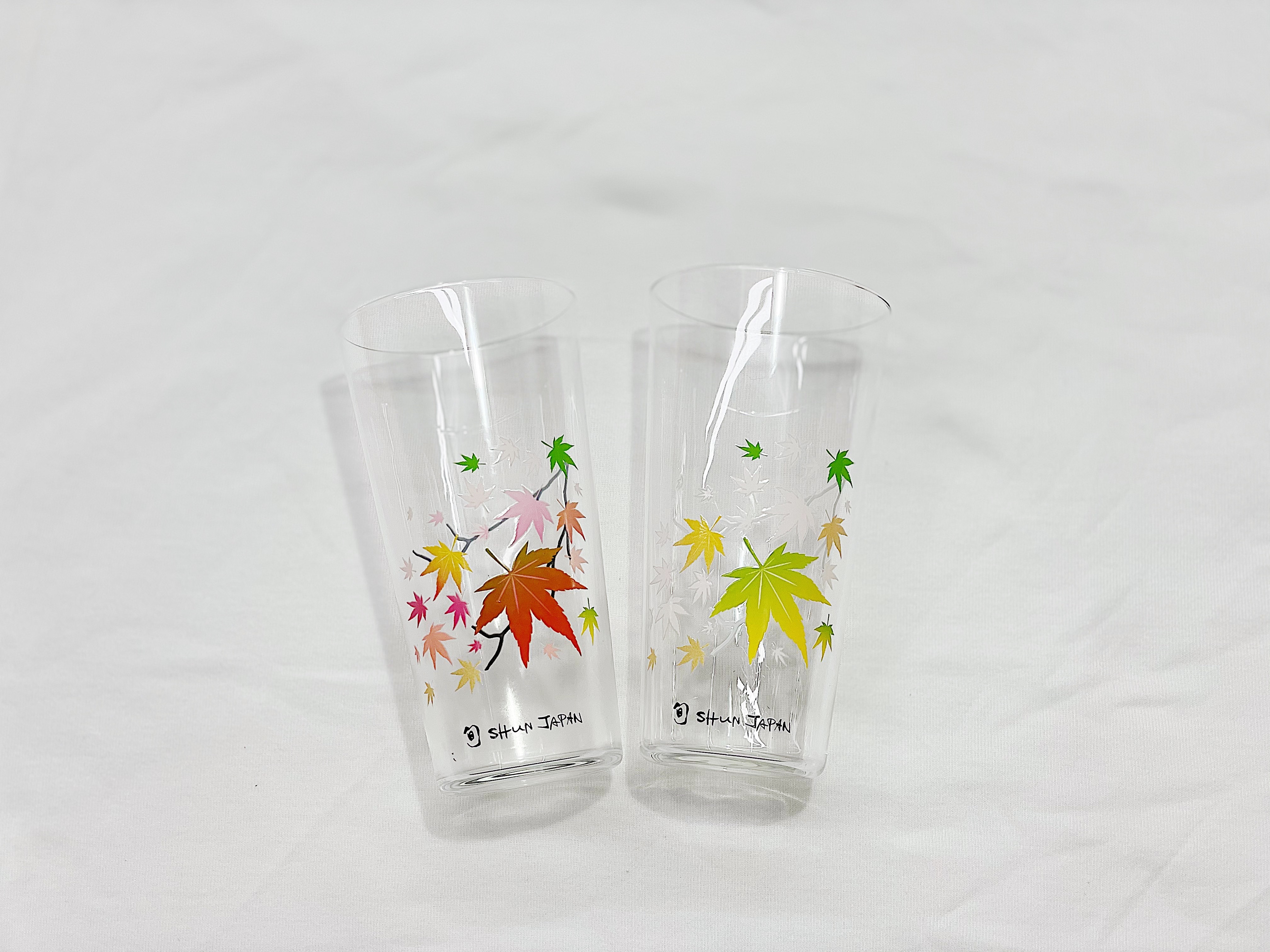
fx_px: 1908
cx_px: 635
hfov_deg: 36.8
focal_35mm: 52
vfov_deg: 28.0
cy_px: 476
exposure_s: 1/100
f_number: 2
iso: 25
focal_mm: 6
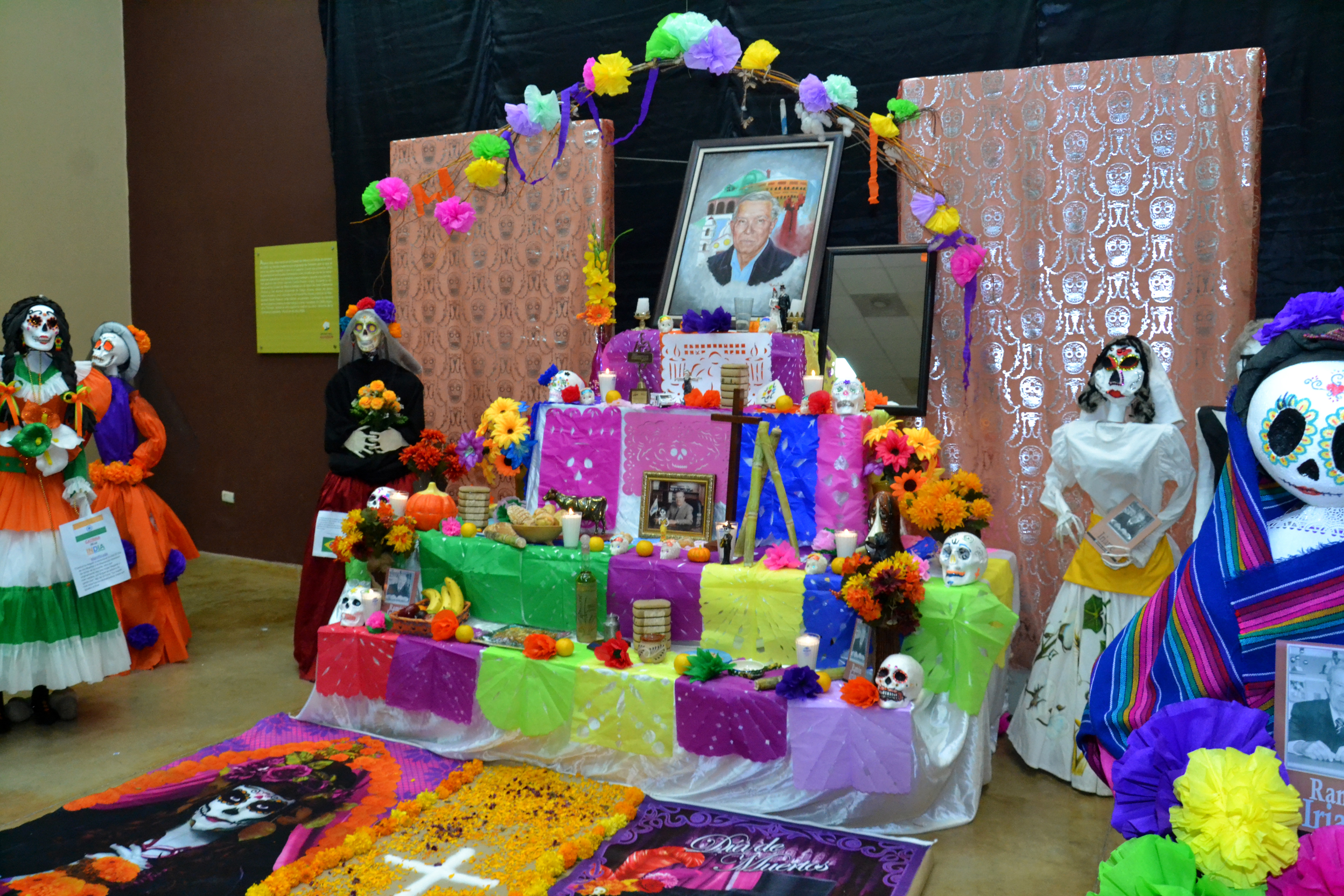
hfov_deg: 67.4
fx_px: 1008
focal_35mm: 27
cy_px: 448
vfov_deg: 47.9
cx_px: 672
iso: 3200
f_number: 5
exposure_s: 1/160
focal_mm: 18
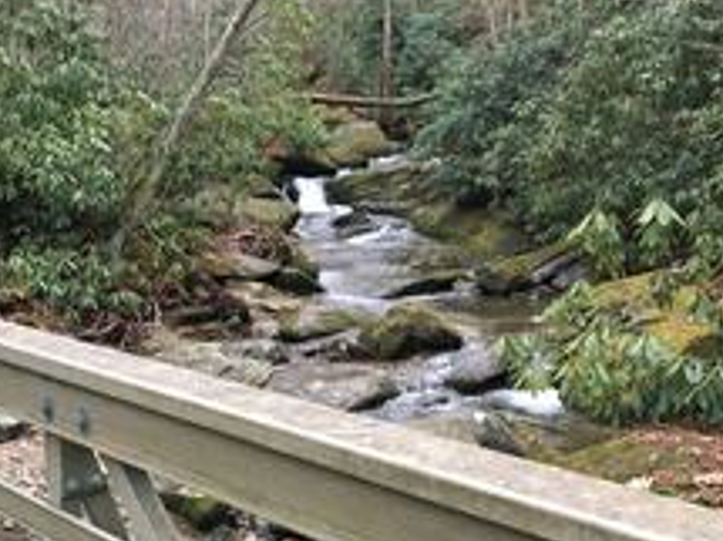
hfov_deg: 35.4
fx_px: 1127
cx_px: 272
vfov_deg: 26.6
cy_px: 410
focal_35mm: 54
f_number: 2.2
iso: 50
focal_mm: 4.15
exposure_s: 1/30
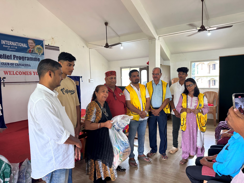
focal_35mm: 24
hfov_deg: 71.6
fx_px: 169
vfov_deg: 56.8
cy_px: 92
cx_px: 122
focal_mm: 6.86
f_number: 1.78
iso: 100
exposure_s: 1/100
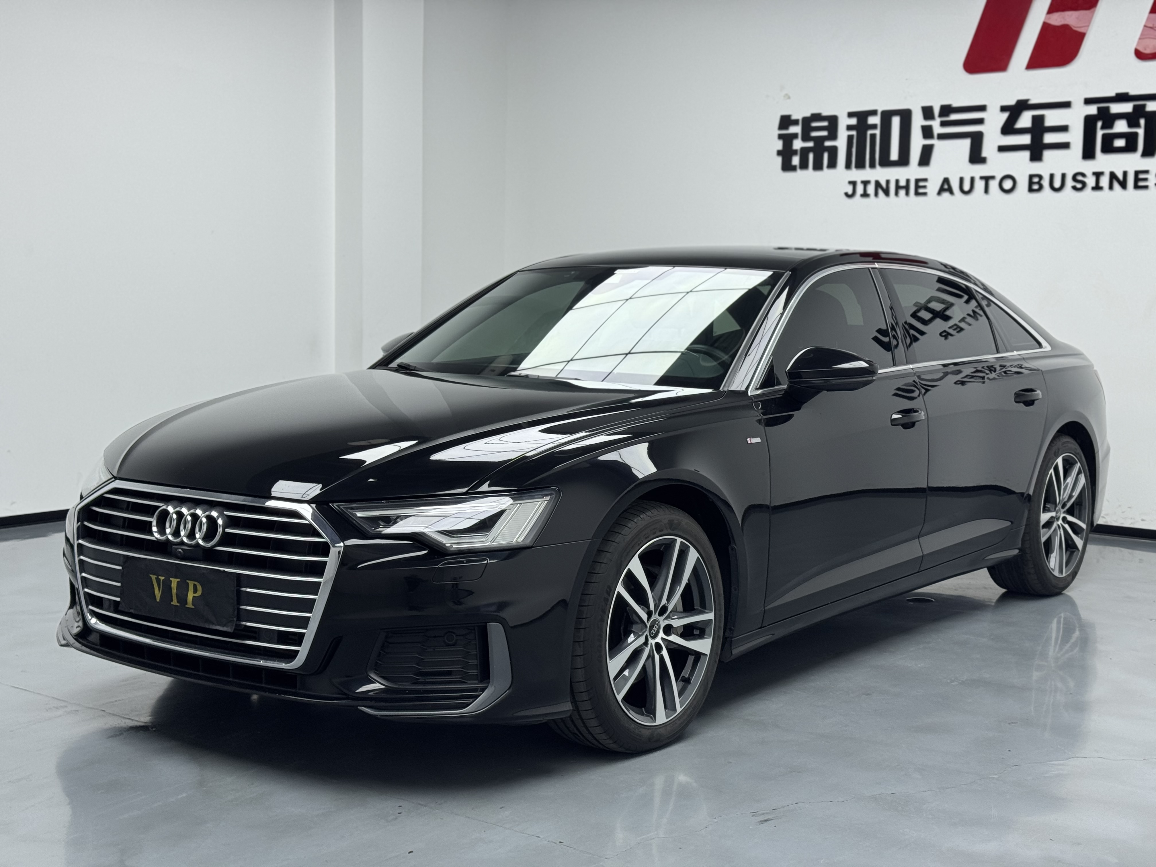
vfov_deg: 30.3
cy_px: 434
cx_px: 578
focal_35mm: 48
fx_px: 1603
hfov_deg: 39.7
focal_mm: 6.76
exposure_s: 1/222
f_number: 1.78
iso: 64
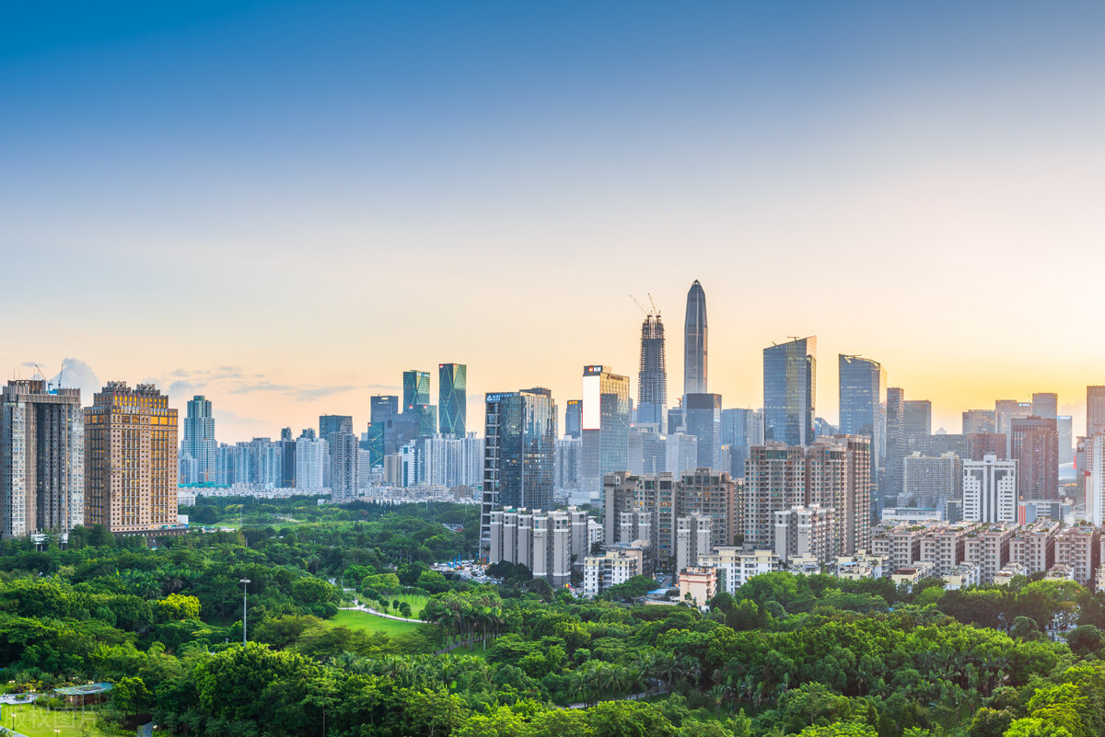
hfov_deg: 54.4
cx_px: 552
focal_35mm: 35
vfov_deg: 37.9
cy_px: 368
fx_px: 1075
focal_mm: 35
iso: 31
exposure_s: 1/4
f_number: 8
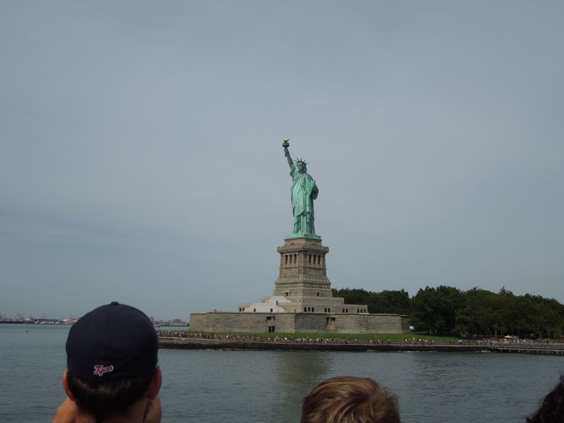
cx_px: 282
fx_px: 635
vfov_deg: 36.8
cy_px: 212
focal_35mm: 39
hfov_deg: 47.9
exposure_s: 1/640
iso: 100
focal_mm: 7
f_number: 7.6
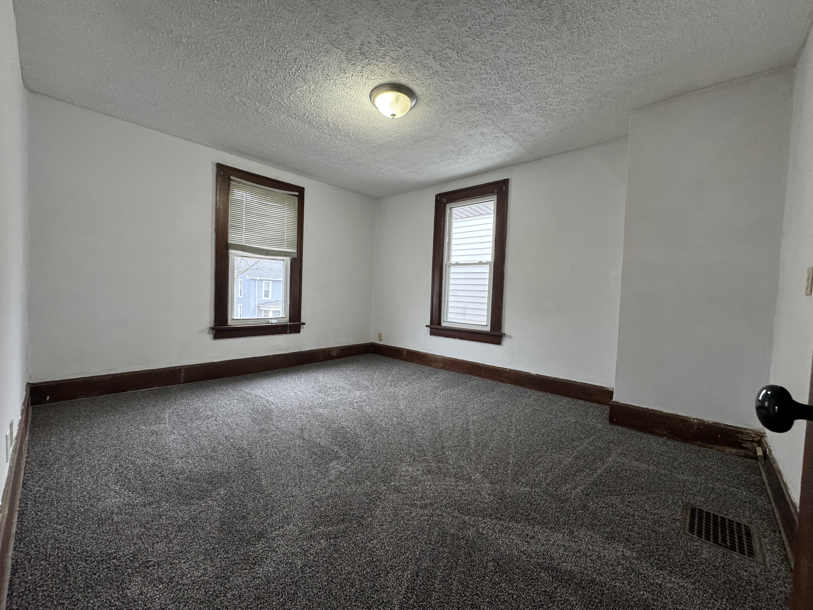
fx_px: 329
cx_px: 406
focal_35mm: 14
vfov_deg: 85.7
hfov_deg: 102.1
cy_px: 305
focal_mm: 2.22
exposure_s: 1/60
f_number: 2.2
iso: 250
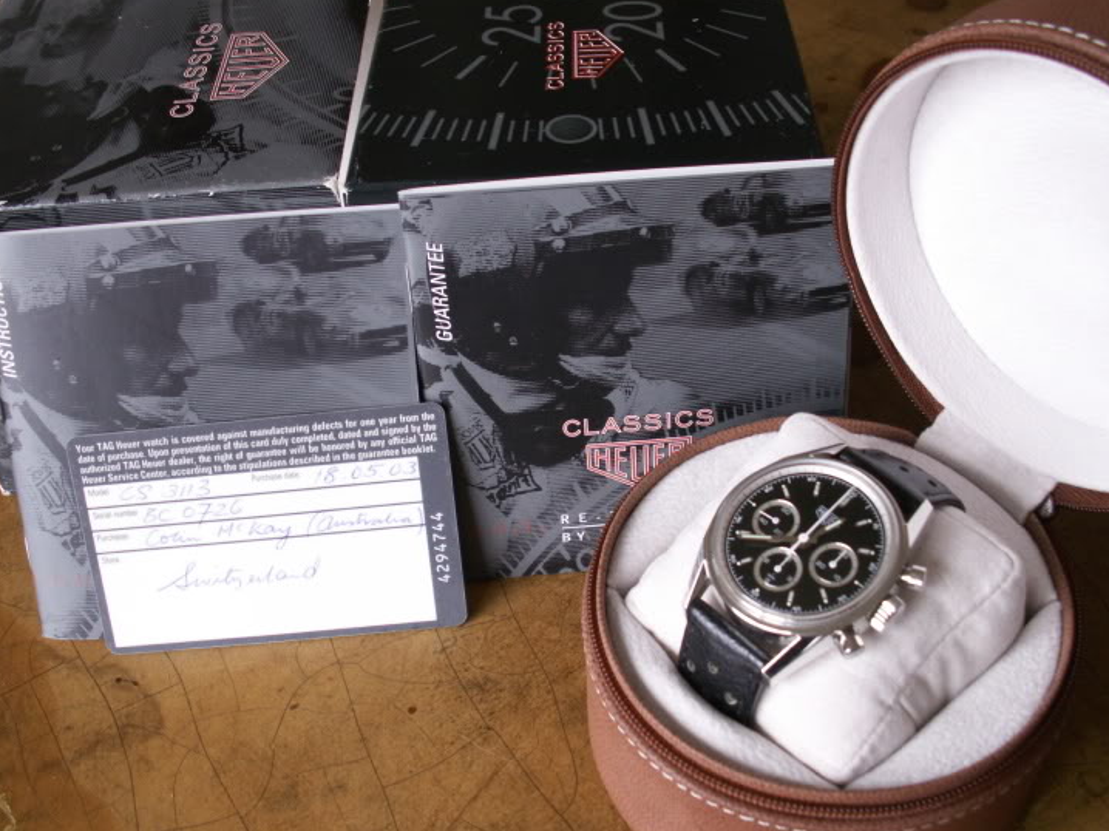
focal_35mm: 39
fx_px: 1249
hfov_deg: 47.9
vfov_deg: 36.8
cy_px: 432
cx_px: 556
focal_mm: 5.86
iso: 80
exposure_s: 1/40
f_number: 2.8
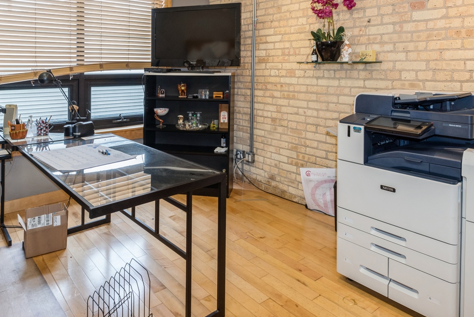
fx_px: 342
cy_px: 84
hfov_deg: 69.2
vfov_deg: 47.9
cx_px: 211
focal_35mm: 26
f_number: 8
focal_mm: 16
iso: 400
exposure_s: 1/13
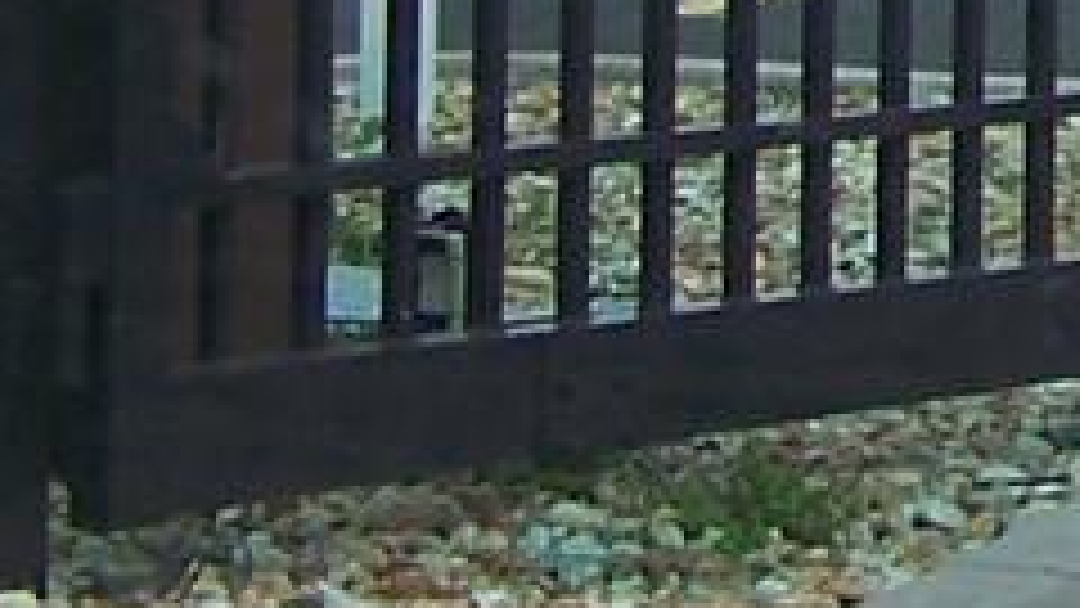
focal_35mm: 261
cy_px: -1031
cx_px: 2124
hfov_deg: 7.9
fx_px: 7474
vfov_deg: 4.5
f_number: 2.8
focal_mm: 5.85
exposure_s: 1/100
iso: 64
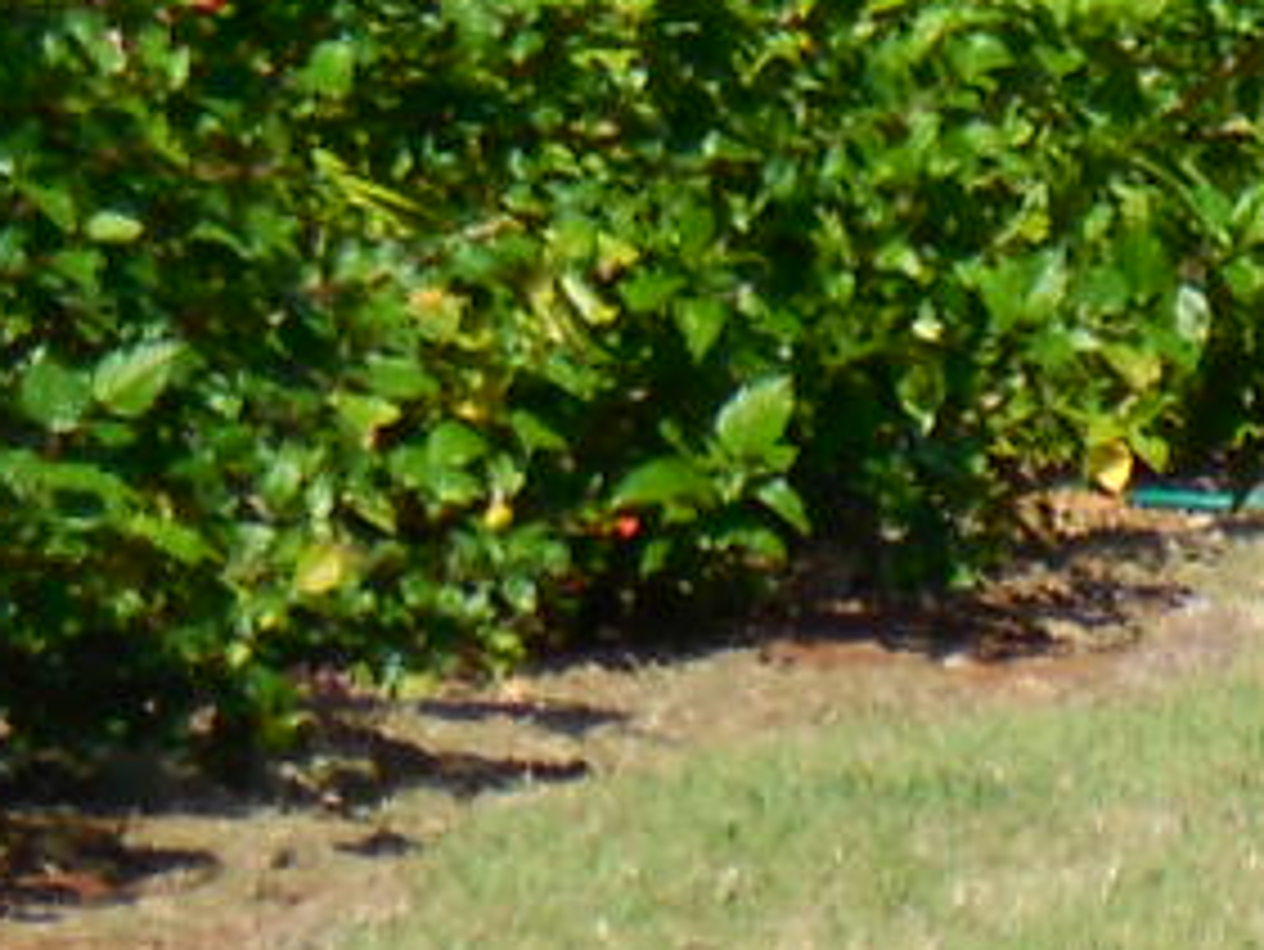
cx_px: 2672
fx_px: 53481
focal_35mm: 1464
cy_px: -1436
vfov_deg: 1.0
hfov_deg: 1.4
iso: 125
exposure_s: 1/500
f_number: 6.1
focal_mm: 45.9
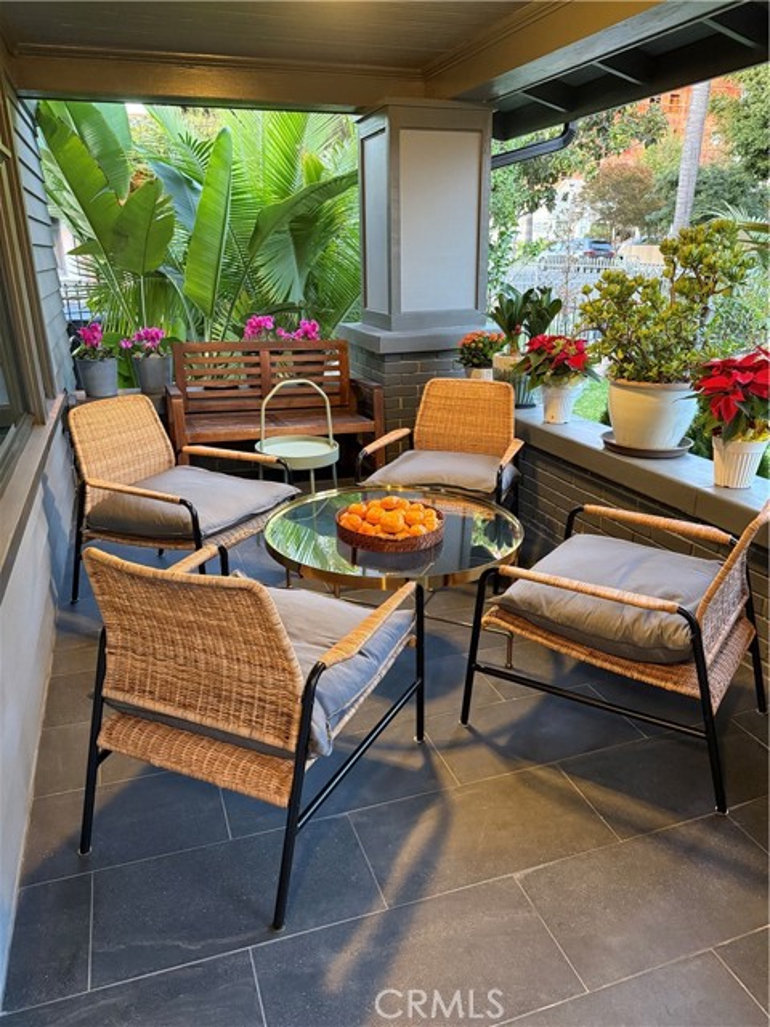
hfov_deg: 56.8
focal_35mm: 24
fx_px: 712
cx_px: 385
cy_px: 514
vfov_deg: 71.6
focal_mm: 6.76
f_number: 1.78
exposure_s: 1/60
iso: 800
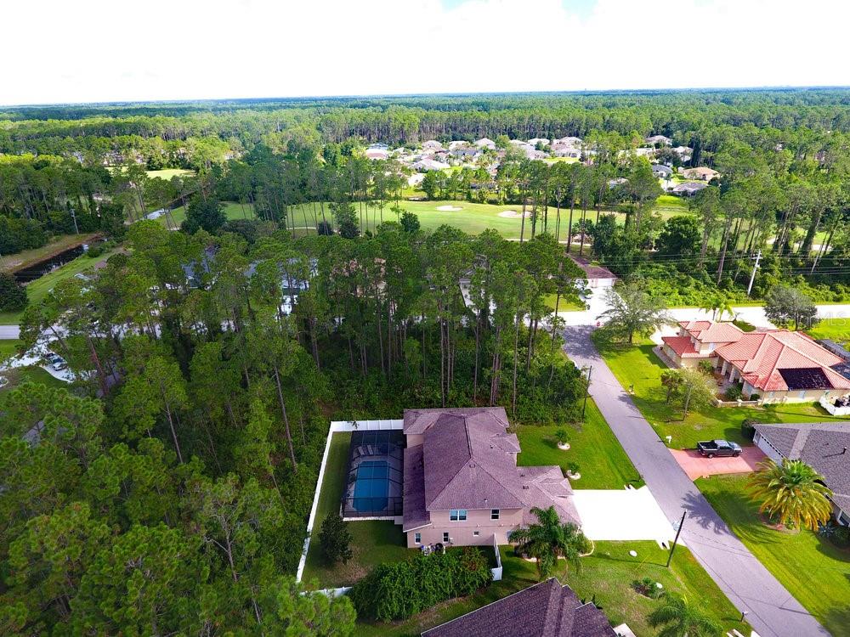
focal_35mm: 20
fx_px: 491
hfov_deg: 81.7
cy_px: 318
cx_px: 425
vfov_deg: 66.0
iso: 100
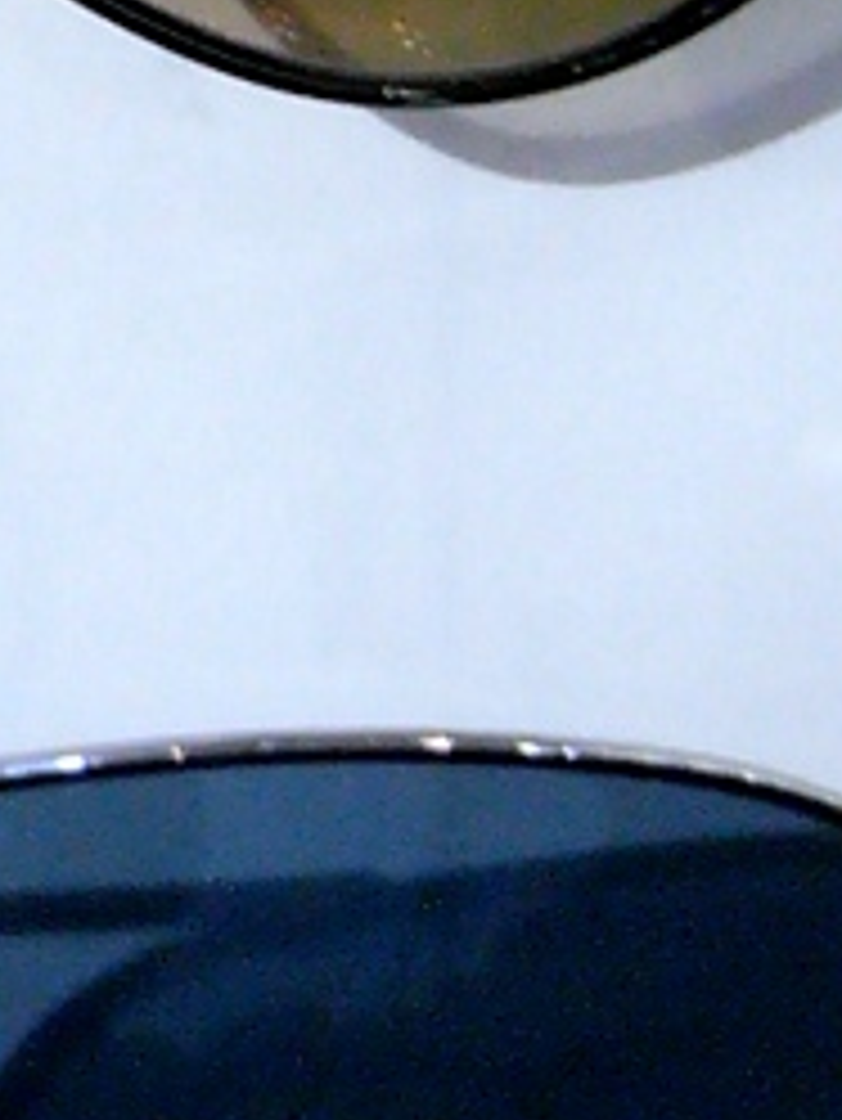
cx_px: -702
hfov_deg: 8.0
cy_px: -648
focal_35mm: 180
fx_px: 5833
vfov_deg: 10.5
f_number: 2.8
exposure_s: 1/40
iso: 200
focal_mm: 5.8
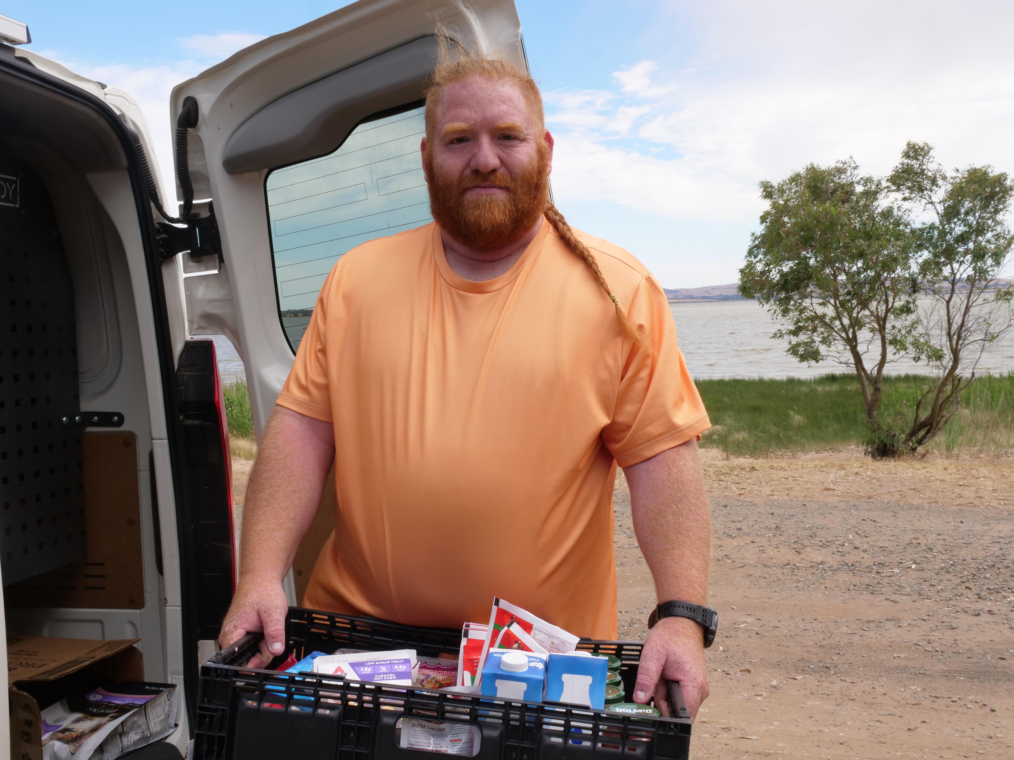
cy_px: 380
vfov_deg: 36.0
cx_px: 507
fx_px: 1172
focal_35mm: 40
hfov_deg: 46.8
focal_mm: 20
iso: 400
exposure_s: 1/160
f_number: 14
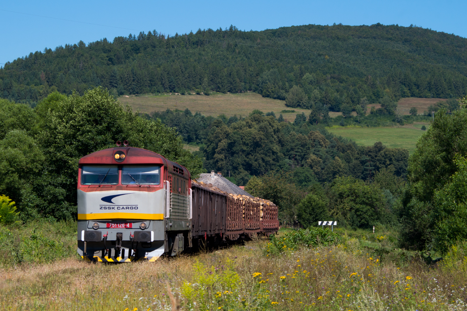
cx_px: 234
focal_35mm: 120
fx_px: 1557
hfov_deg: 17.1
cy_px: 156
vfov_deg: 11.4
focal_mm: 80
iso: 200
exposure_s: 1/500
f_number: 8
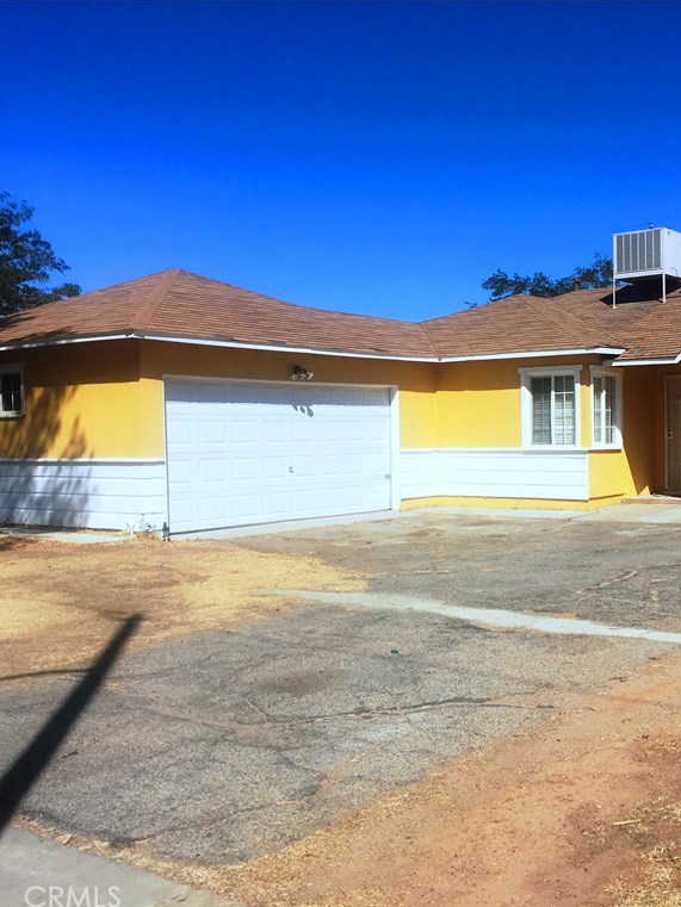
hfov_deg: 36.4
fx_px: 1023
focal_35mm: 39
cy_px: 456
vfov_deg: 47.9
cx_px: 468
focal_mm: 4.15
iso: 25
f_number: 2.2
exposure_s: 1/3205
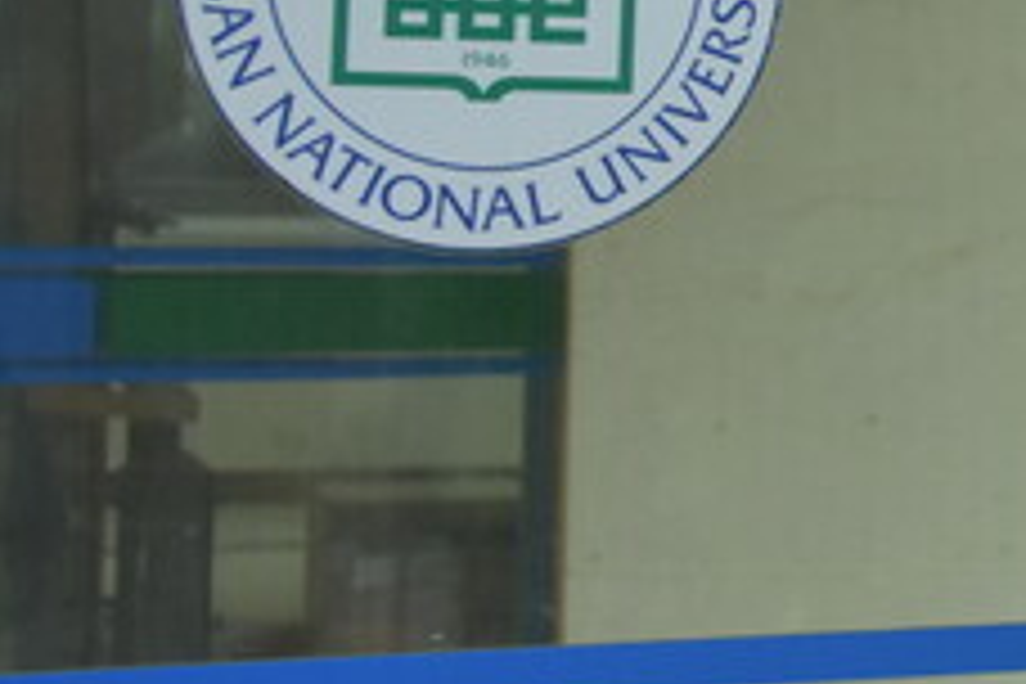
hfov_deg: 13.0
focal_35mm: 139
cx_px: 2007
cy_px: -90
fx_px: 3961
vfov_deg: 9.8
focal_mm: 22
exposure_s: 1/160
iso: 800
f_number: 6.3
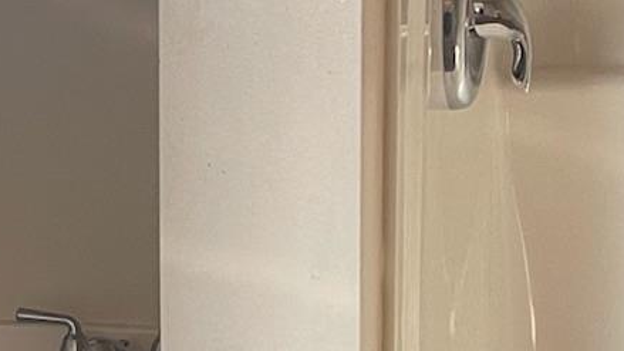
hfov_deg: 16.0
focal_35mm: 127
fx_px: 2101
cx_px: -181
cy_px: 340
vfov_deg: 9.5
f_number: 1.6
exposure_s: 1/60
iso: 160
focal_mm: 5.1
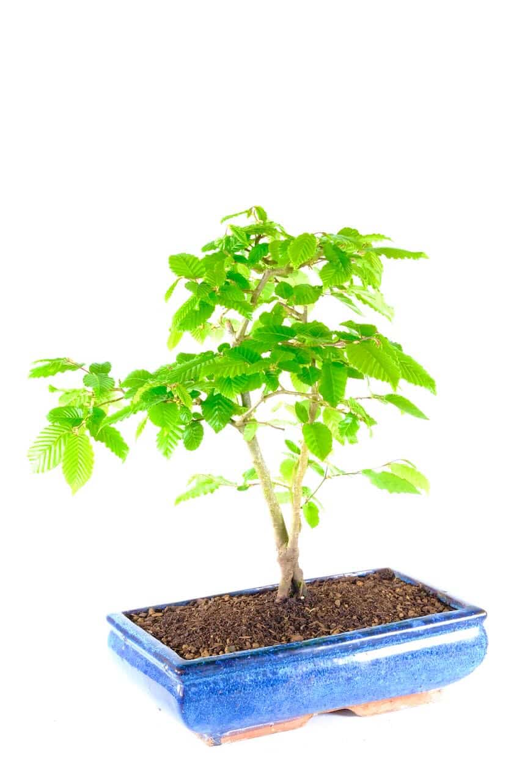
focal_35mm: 75
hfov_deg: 18.2
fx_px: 1630
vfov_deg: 27.0
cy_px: 391
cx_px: 261
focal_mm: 50
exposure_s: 1/20
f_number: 11
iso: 1000
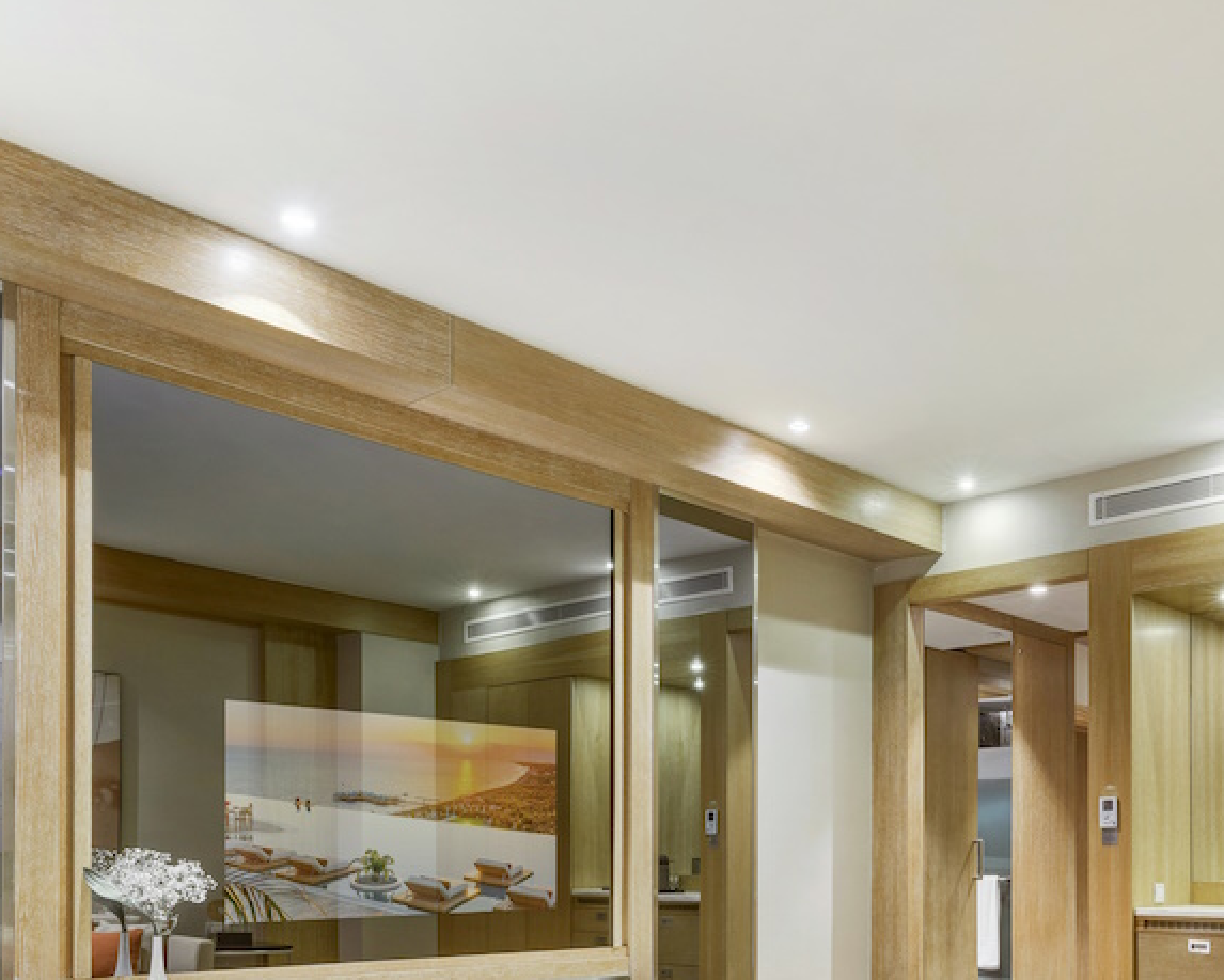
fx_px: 1196
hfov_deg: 51.7
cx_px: 929
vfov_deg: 41.4
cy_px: 865
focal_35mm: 33
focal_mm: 14
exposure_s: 2
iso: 100
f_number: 11
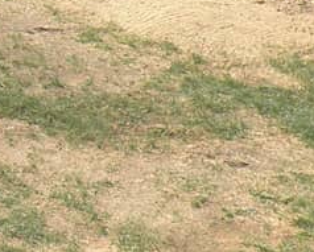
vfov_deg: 11.1
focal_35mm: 131
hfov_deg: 13.9
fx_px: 1219
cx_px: -131
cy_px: -183
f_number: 8.3
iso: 64
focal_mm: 4.3
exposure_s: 1/80
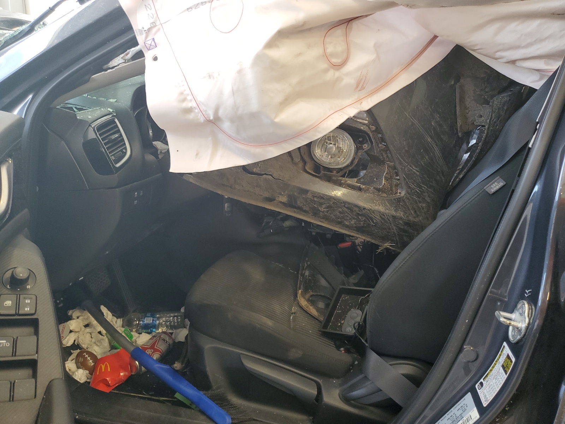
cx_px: 282
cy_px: 212
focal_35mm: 26
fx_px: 424
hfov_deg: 67.3
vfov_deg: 53.1
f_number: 1.5
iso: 59
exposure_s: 1/60.2
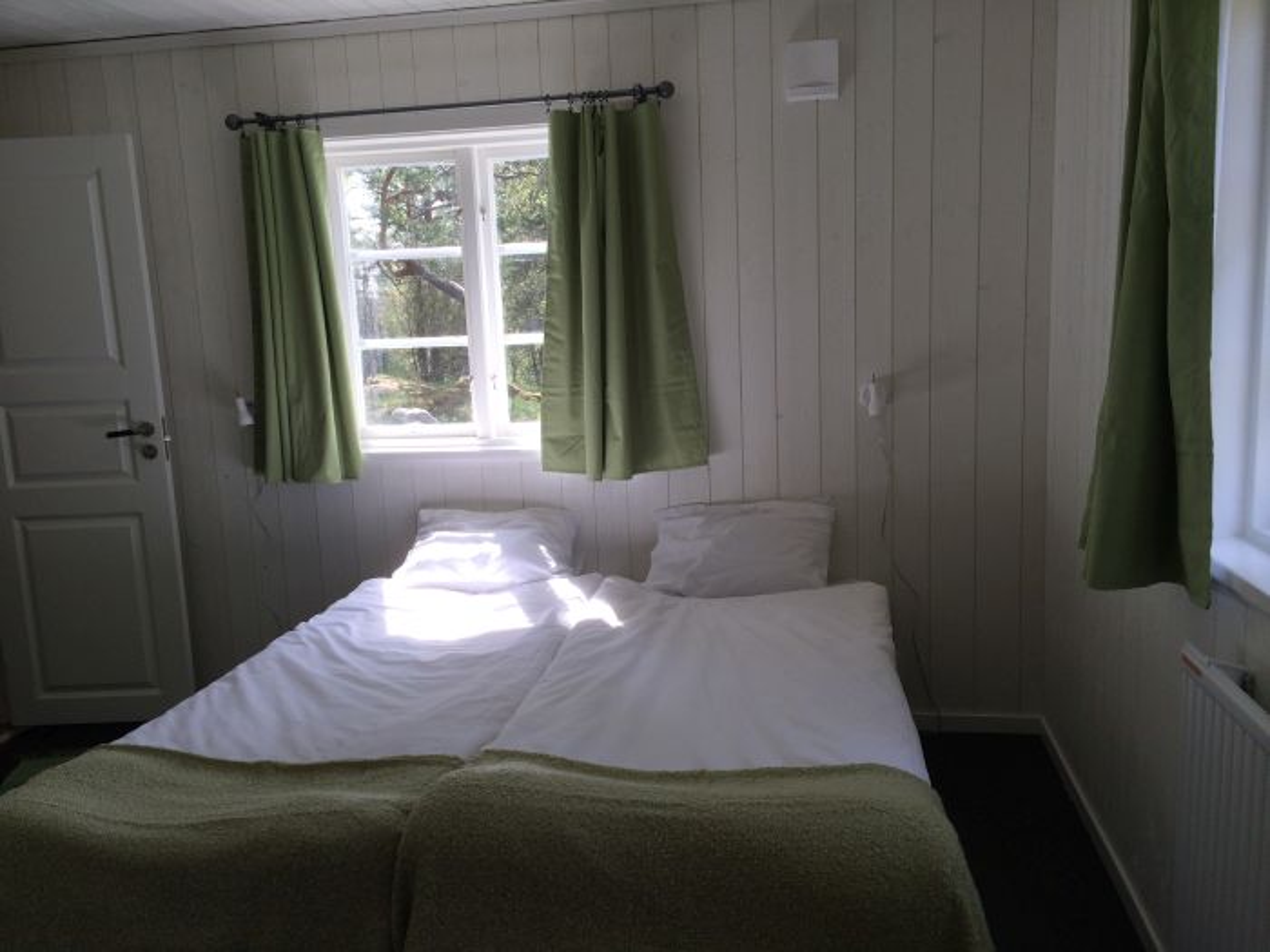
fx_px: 1101
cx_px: 635
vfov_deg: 46.8
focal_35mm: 30
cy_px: 476
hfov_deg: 60.0
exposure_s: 1/328
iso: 32
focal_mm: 4.12
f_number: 2.2
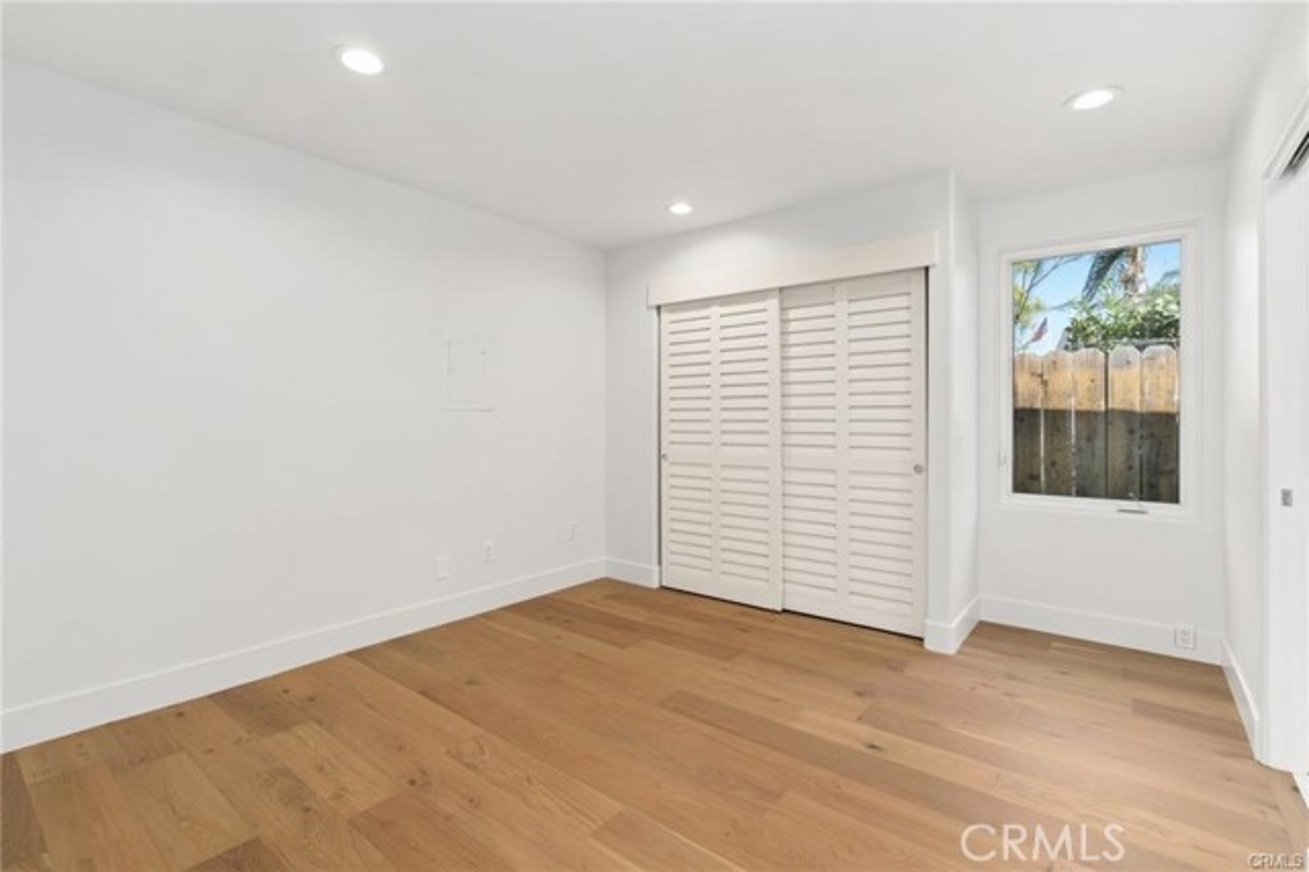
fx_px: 581
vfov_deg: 73.7
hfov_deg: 96.8
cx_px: 654
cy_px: 436
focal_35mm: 16
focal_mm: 16
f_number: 8
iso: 250
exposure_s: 1/8
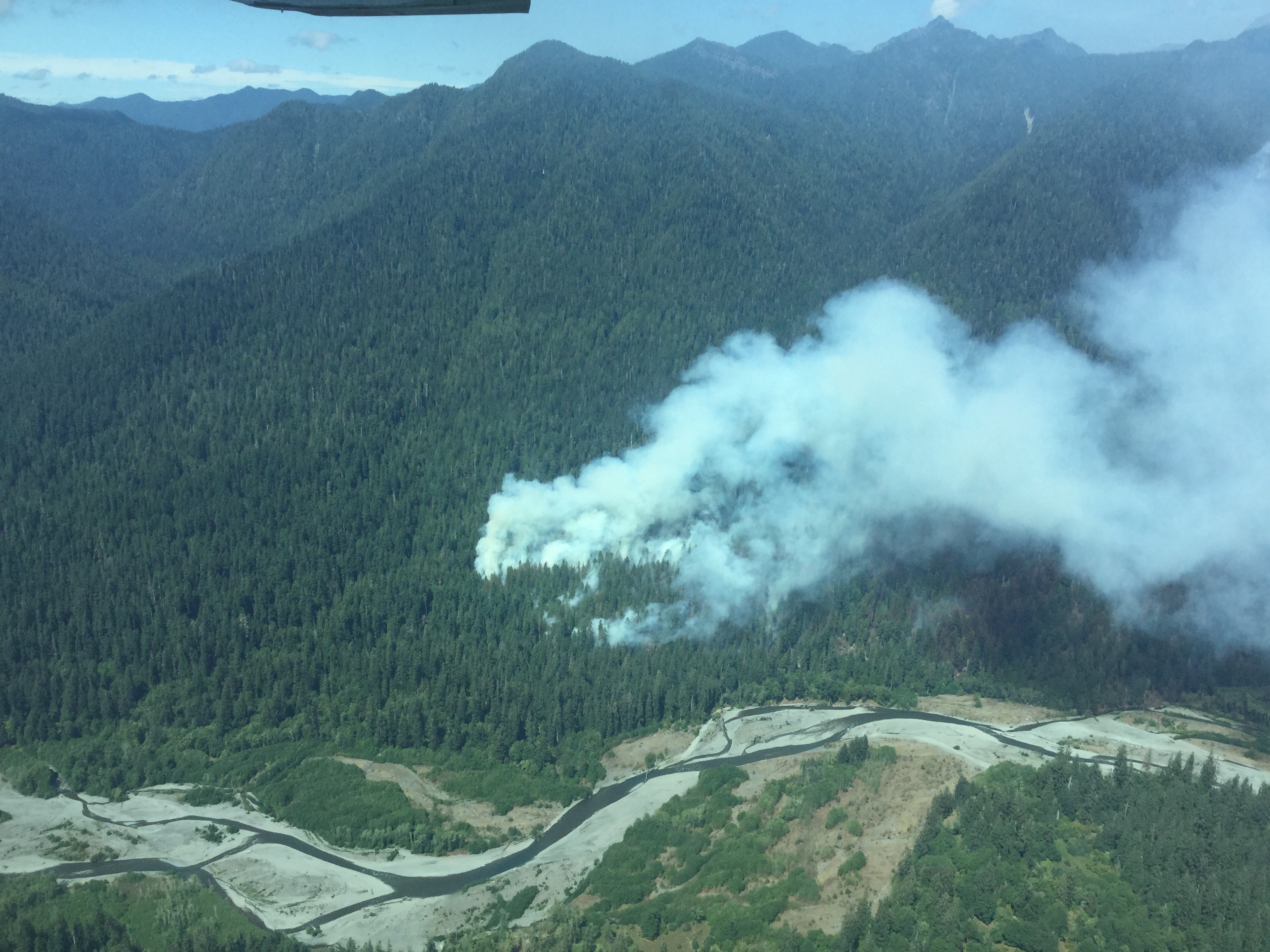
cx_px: 635
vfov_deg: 45.4
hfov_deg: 58.4
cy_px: 476
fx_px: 1137
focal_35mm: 31
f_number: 2.4
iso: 25
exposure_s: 1/994
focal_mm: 3.3
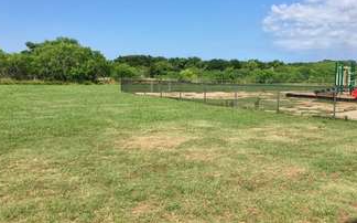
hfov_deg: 51.3
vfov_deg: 33.5
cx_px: 212
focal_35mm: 38
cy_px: 108
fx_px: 369
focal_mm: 4.15
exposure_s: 1/1637
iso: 25
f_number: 2.2
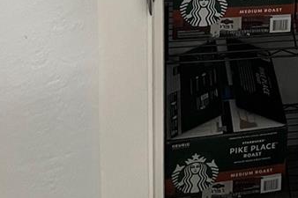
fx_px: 794
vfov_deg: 11.9
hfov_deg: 19.5
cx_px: 390
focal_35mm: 96
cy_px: -257
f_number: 1.6
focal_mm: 5.1
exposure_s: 1/60
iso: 250
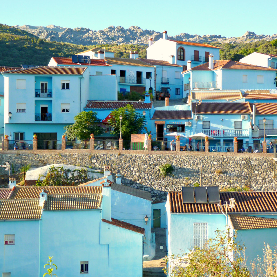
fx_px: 697
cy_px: 139
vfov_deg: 22.5
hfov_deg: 22.4
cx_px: 182
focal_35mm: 77
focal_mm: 11.5
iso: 80
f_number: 3.4
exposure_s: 1/250
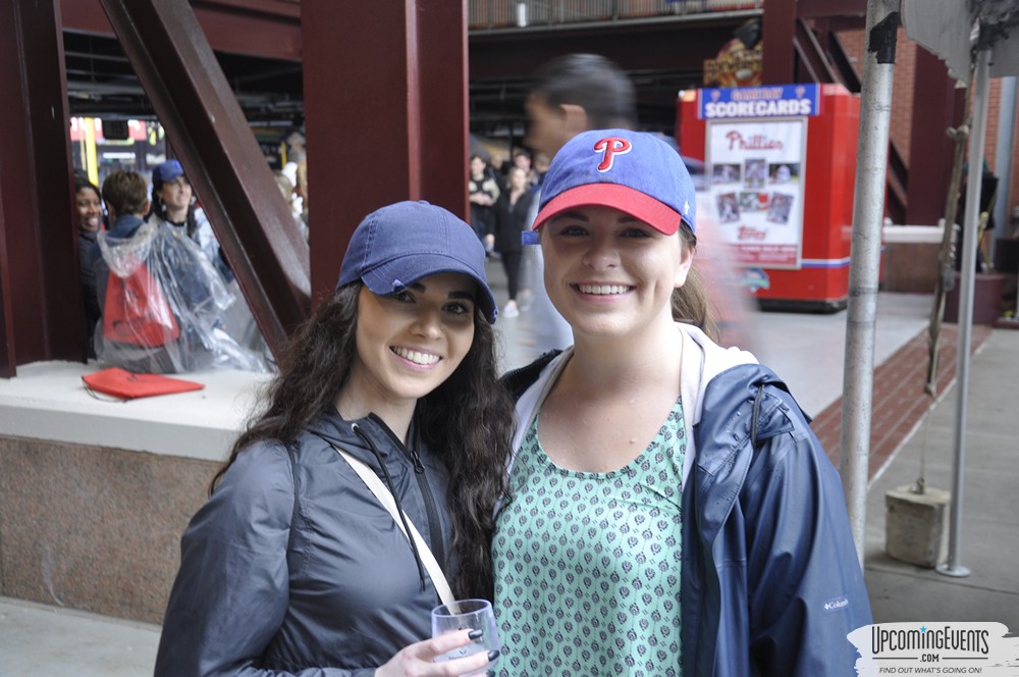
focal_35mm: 42
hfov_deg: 46.5
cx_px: 510
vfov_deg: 31.8
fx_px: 1187
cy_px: 338
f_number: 5
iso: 400
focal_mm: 28
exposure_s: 1/25
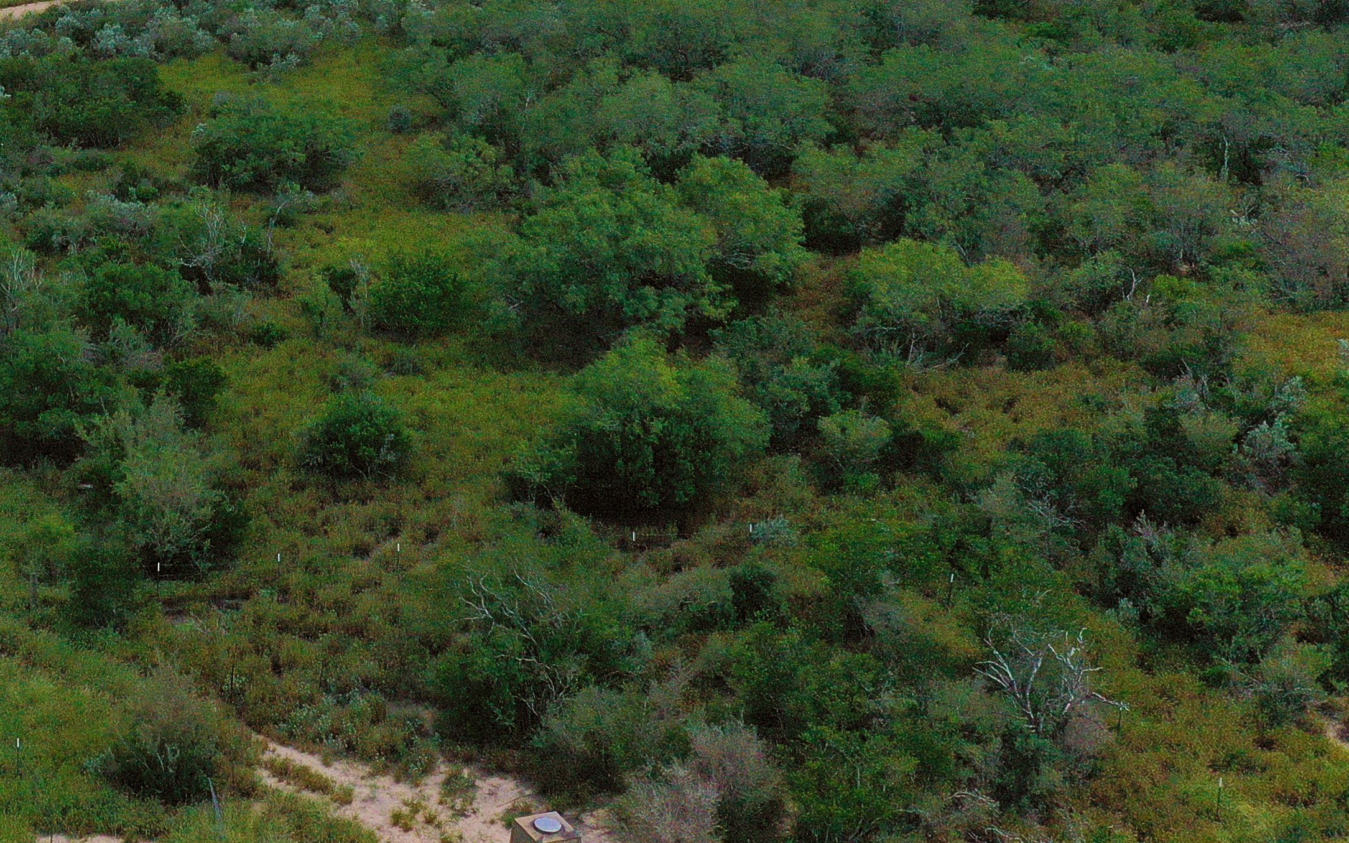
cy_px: -99
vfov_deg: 17.4
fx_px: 2647
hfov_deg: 26.8
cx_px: -44
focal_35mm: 72
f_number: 5.6
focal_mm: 10.26
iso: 200
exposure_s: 1/120
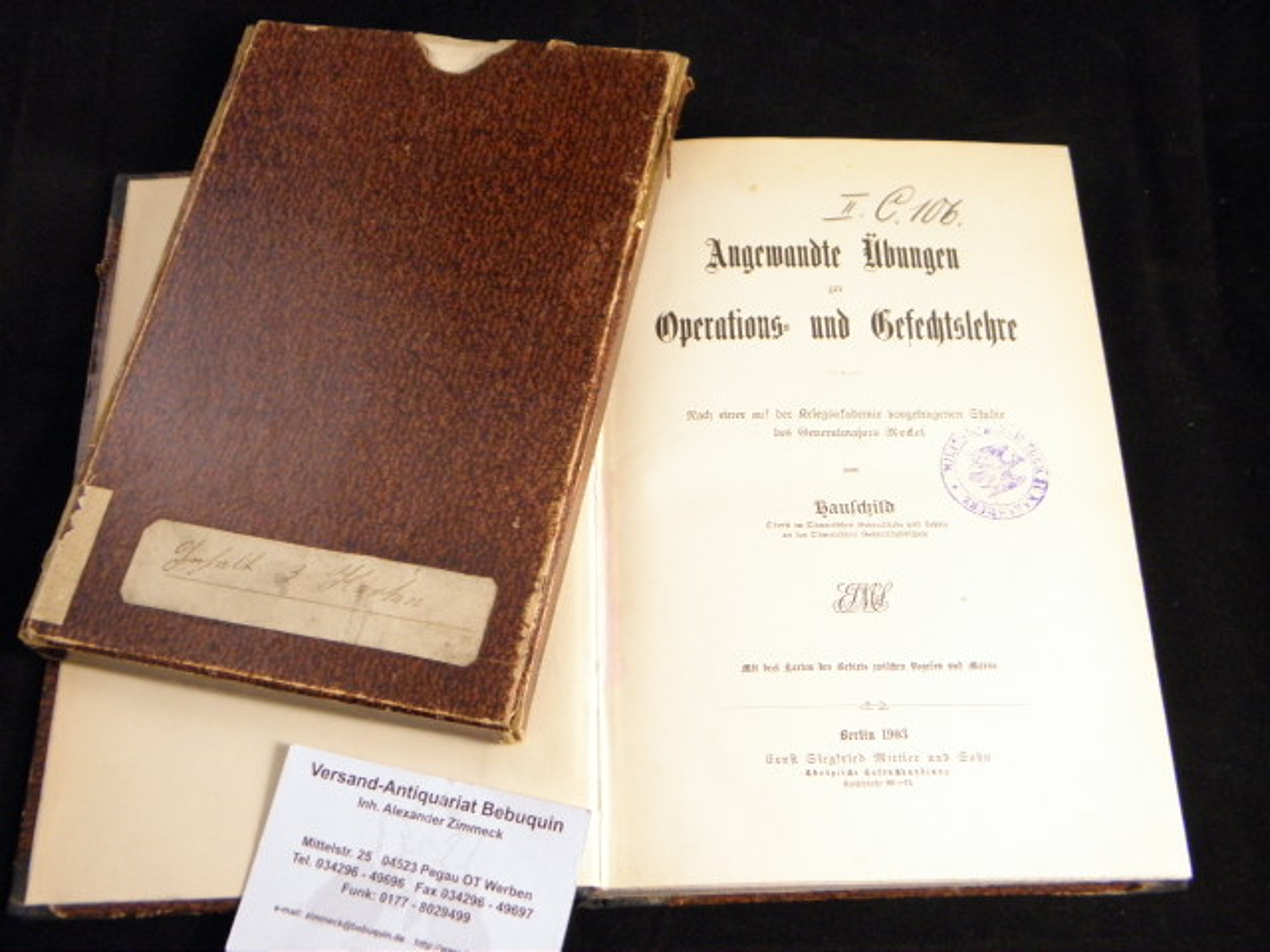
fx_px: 1504
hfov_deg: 45.8
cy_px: 476
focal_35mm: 41
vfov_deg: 35.1
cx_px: 635
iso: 320
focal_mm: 7.5
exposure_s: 1/40
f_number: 3.8
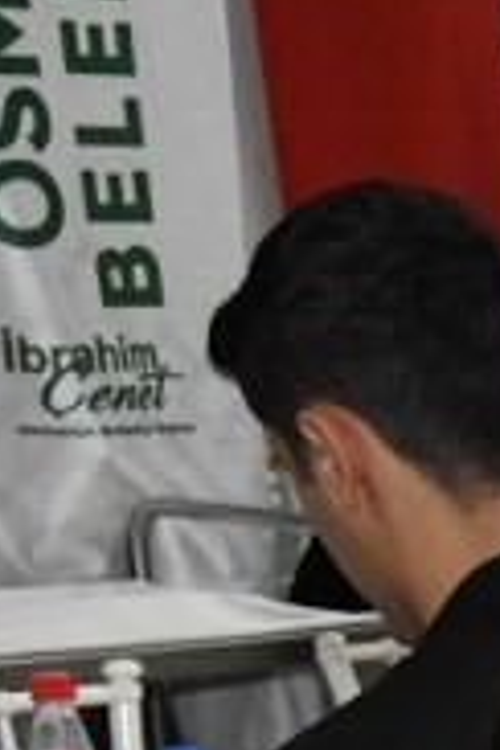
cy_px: 1324
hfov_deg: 5.5
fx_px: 4375
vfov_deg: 9.4
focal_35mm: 210
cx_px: 2164
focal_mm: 32
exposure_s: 1/250
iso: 4000
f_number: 8
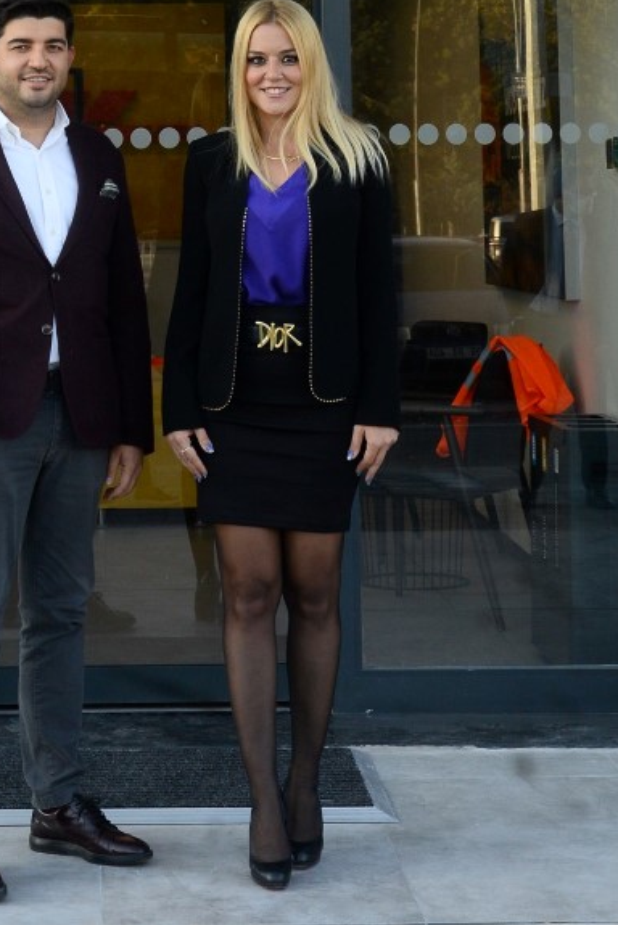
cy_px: -76
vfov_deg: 18.4
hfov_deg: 12.8
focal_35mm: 107
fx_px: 2752
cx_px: 166
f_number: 8
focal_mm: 38
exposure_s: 1/160
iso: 800
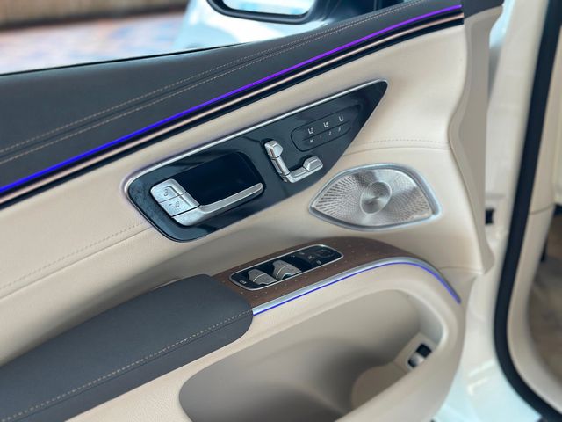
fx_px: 779
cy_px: 211
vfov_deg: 30.3
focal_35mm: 48
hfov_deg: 39.7
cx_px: 281
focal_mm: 6.86
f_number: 1.78
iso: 100
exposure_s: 1/126
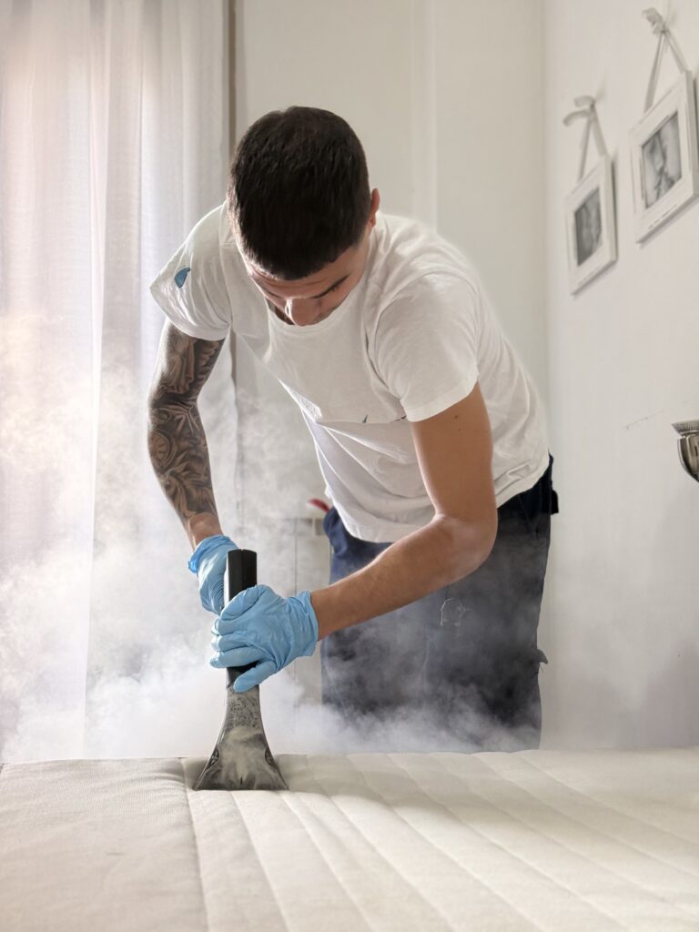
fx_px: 1292
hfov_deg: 30.3
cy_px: 466
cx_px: 350
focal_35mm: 48
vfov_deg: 39.7
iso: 125
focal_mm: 6.76
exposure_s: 1/72
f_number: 1.78
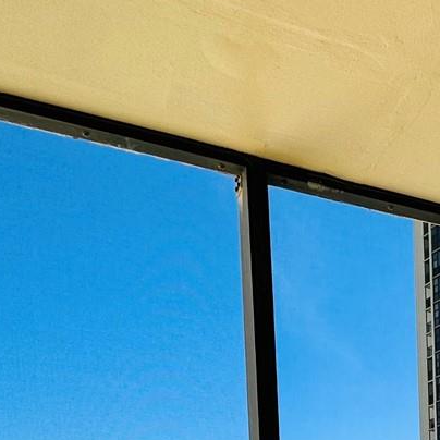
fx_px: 705
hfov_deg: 32.0
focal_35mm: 49
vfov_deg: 26.5
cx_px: 440
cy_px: 636
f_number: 2.2
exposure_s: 1/1366
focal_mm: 2.22
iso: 50
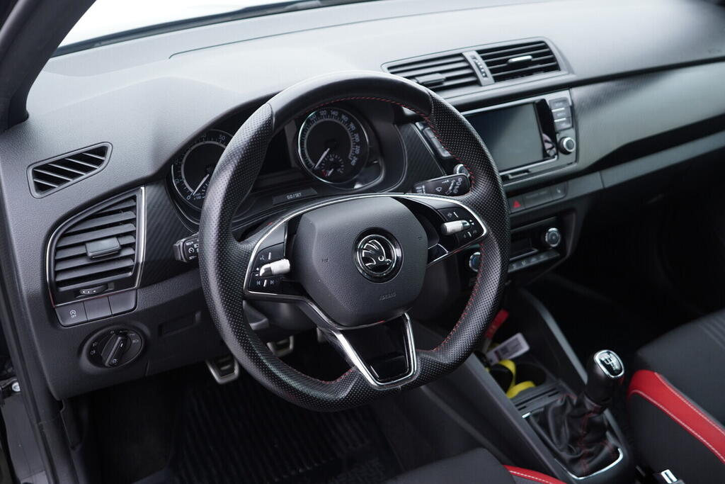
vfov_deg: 36.9
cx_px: 362
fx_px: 725
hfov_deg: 53.1
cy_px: 242
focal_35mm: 36
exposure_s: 1/40
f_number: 2.8
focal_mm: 24
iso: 250
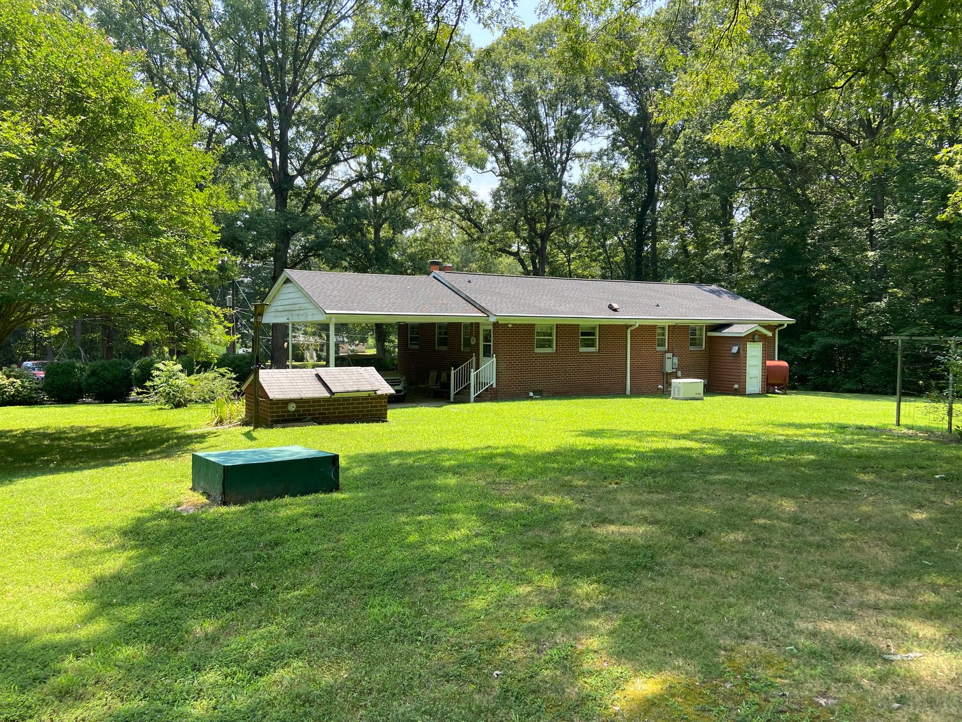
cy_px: 361
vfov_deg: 53.1
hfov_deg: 67.3
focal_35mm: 26
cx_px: 481
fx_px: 723
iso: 32
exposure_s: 1/591
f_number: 1.8
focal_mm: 4.25
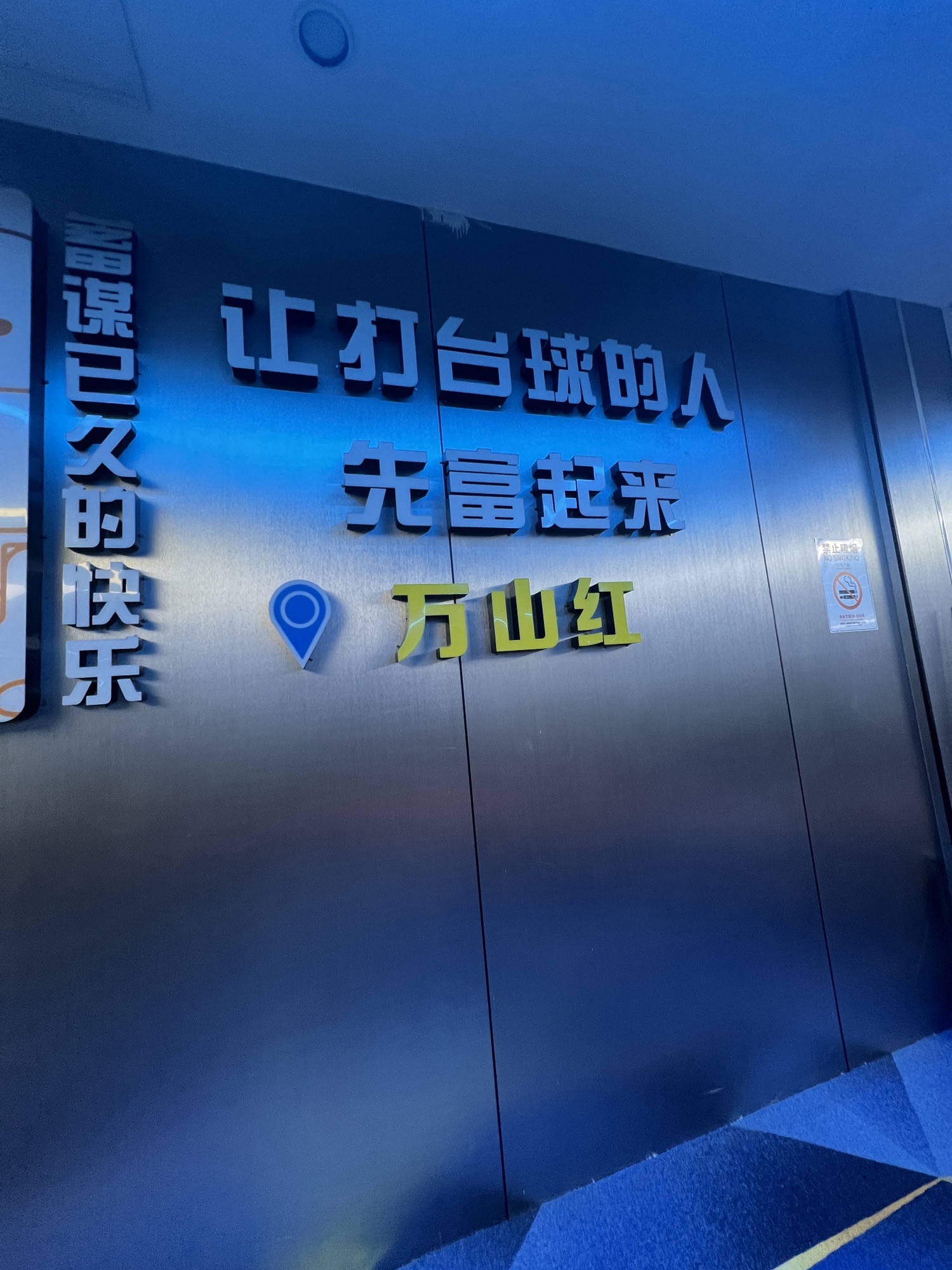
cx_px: 476
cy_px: 635
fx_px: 477
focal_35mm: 13
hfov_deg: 89.9
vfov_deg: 106.2
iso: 250
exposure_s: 1/99
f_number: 1.8
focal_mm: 1.57
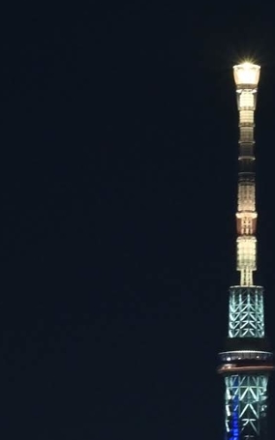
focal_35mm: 524
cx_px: 241
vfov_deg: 4.0
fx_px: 6289
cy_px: 515
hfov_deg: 2.5
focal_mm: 130
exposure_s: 1
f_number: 16
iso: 800
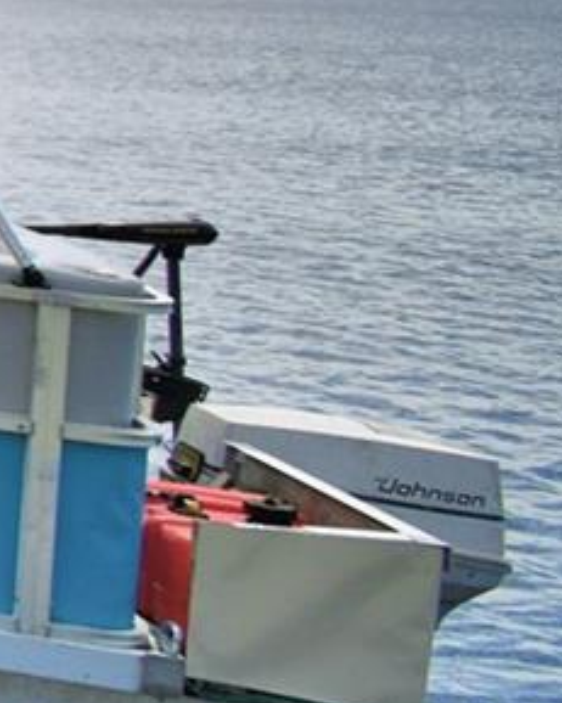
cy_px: -71
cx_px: -1370
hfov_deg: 9.8
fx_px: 1623
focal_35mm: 78
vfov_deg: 23.0
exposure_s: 1/2500
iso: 100
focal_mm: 10
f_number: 4.5
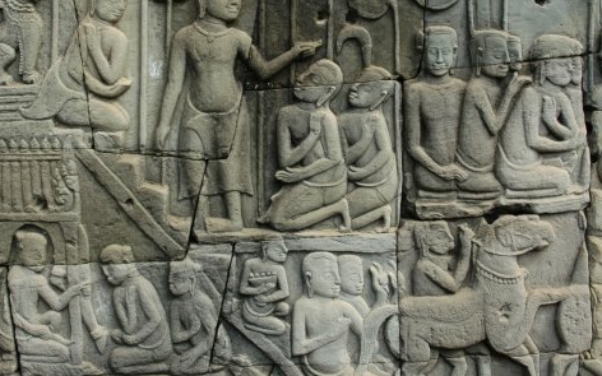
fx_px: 689
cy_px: 119
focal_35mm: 42
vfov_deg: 30.3
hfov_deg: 47.2
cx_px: 281
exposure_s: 1/200
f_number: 7.1
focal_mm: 18
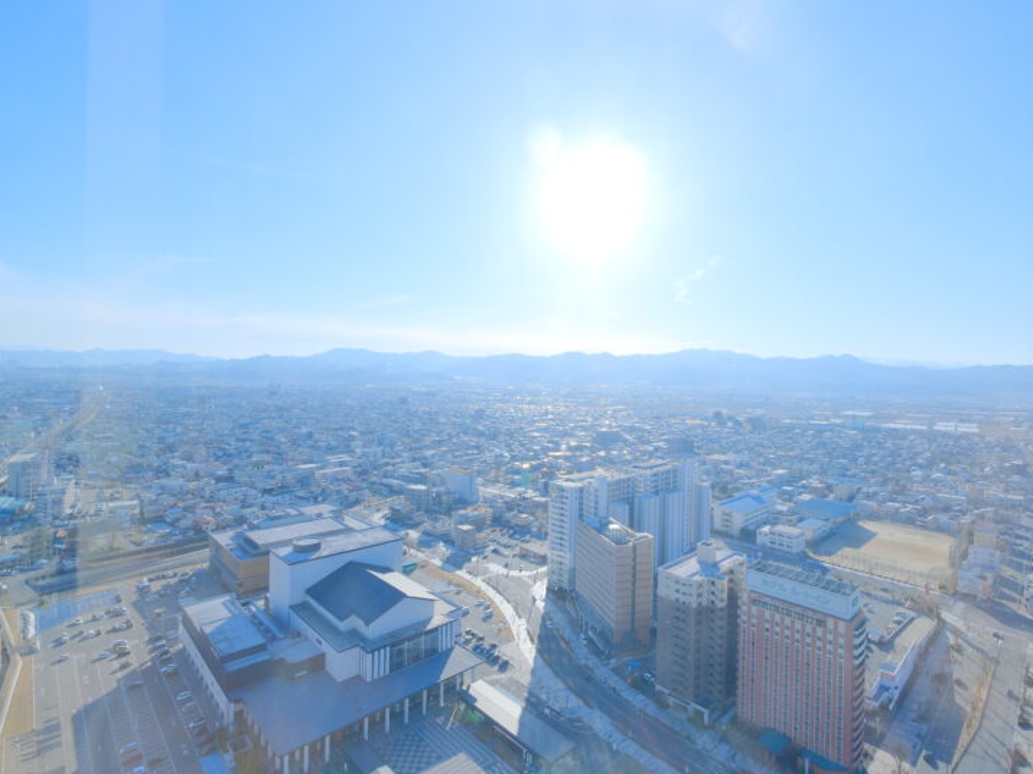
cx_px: 540
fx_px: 507
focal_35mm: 17
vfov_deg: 74.7
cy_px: 375
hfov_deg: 91.0
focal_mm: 10
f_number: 4
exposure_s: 1/1400
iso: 640
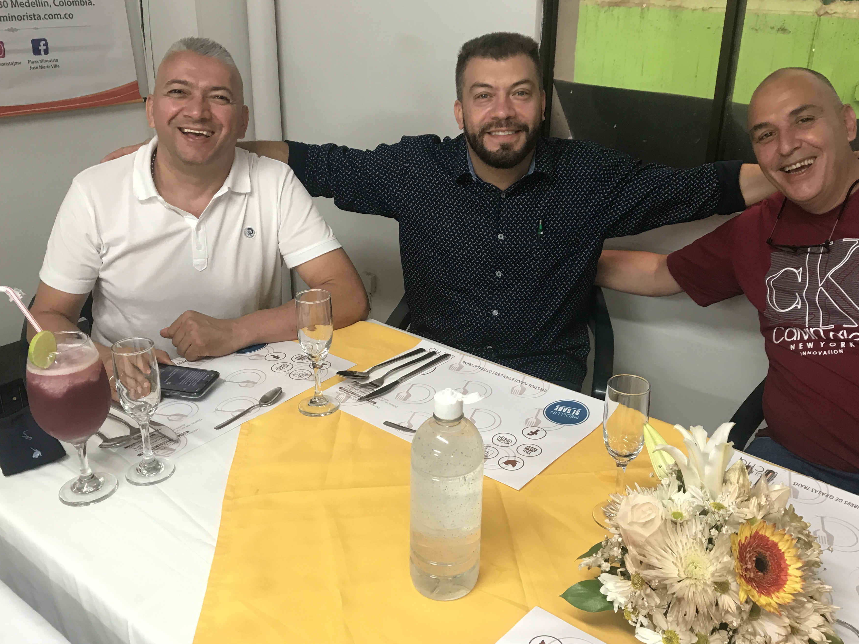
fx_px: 794
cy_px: 304
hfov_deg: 56.7
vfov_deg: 44.1
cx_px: 480
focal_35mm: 32
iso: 40
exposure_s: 1/20
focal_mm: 3.99
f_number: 1.8
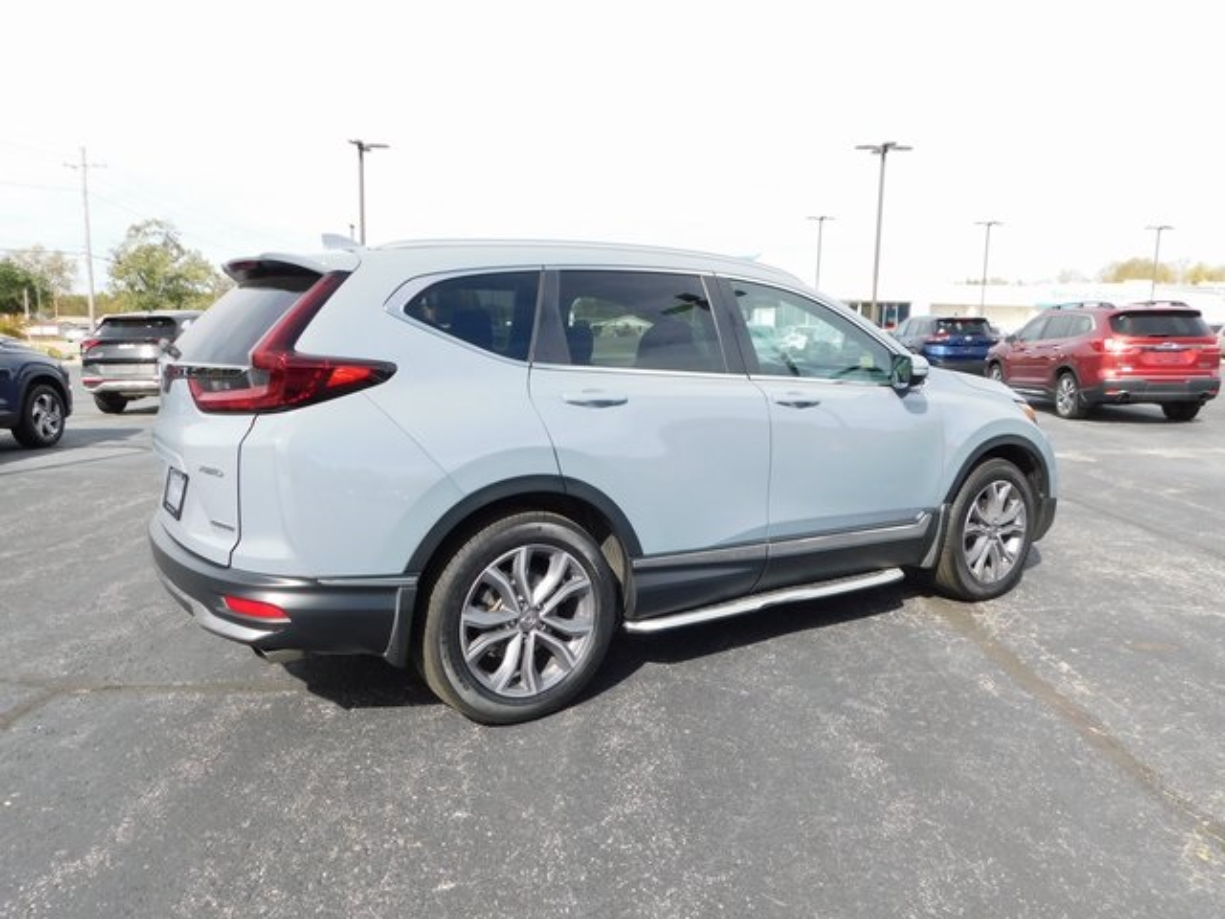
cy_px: 460
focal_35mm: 25
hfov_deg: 69.4
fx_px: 885
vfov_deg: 54.9
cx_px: 612
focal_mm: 4.5
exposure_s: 1/1000
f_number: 3.1
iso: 125
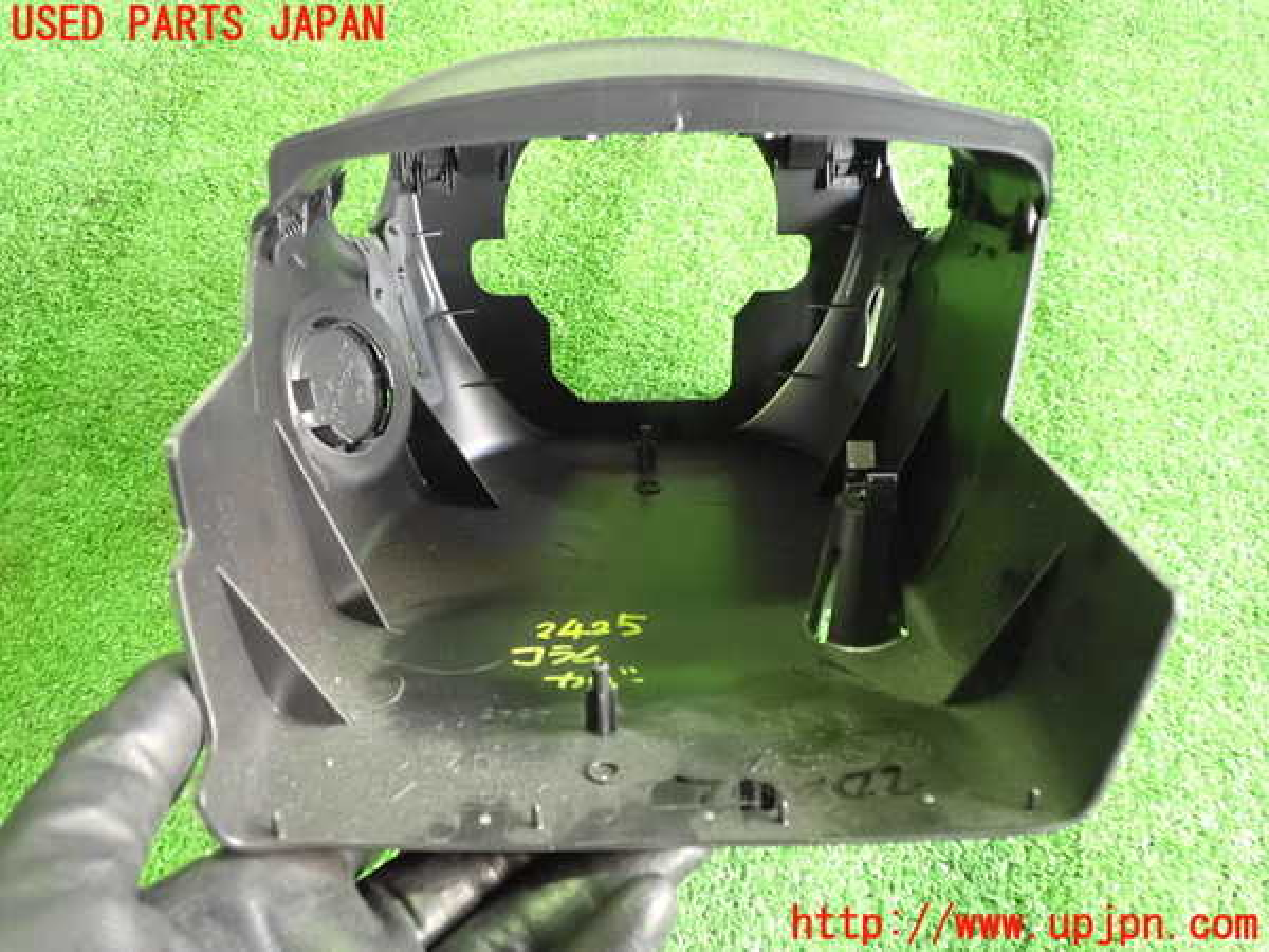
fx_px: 1100
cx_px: 634
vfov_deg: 46.8
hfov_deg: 60.0
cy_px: 476
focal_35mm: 30
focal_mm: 5.4
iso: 1600
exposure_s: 1/60
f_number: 2.3
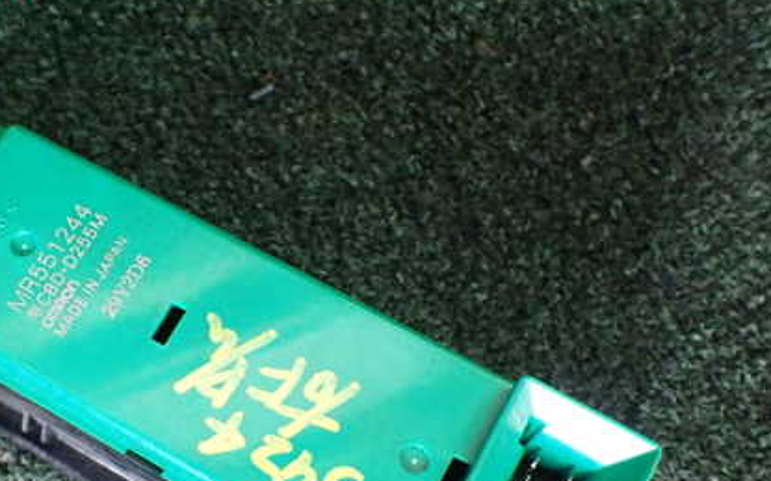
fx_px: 966
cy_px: 377
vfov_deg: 27.5
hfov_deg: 42.7
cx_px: 238
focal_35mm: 46
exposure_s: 1/50
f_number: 2.3
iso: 800
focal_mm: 5.4
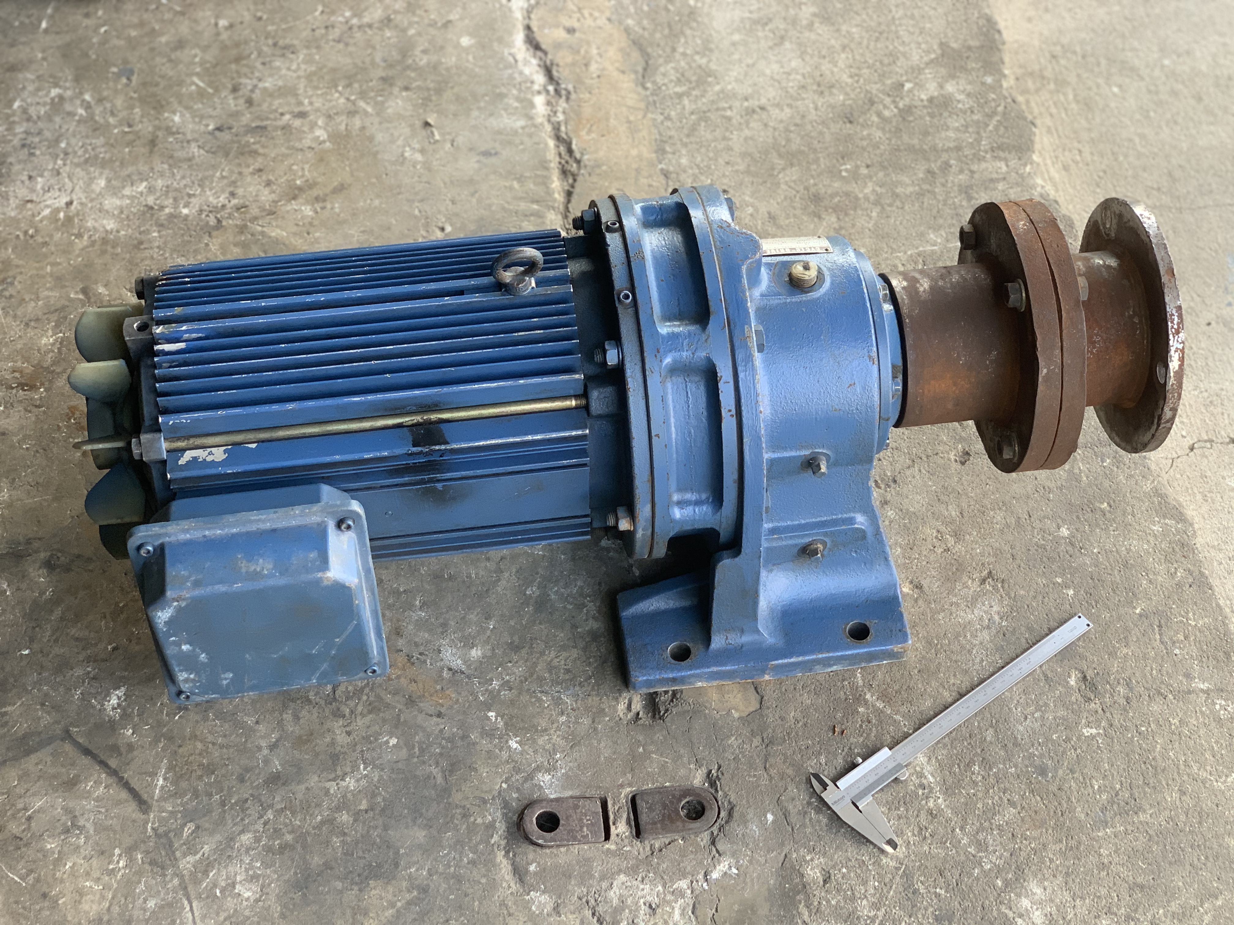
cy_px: 462
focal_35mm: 52
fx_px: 1854
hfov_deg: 36.8
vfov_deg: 28.0
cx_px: 617
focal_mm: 6
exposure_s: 1/122
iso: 80
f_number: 2.4
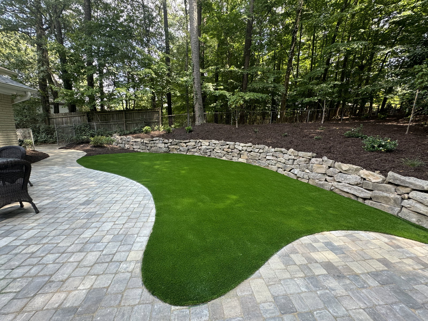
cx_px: 214
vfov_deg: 85.7
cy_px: 160
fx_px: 173
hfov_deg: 102.1
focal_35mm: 14
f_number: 2.2
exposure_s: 1/99
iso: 50
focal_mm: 2.22
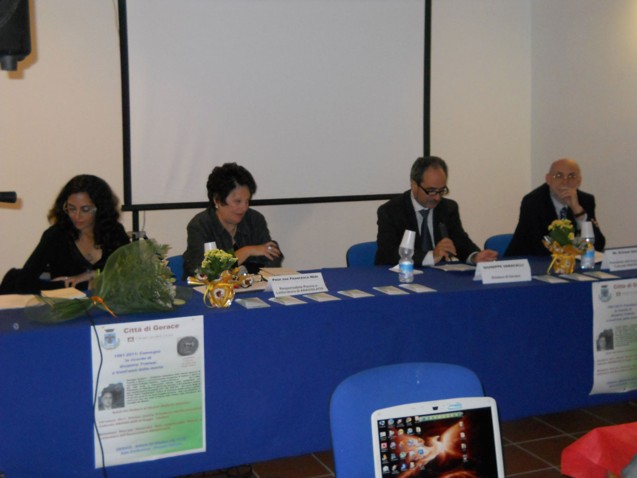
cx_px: 318
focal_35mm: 48
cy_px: 239
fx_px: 883
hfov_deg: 39.7
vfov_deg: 30.3
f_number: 3.3
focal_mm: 7.88
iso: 400
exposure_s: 1/30
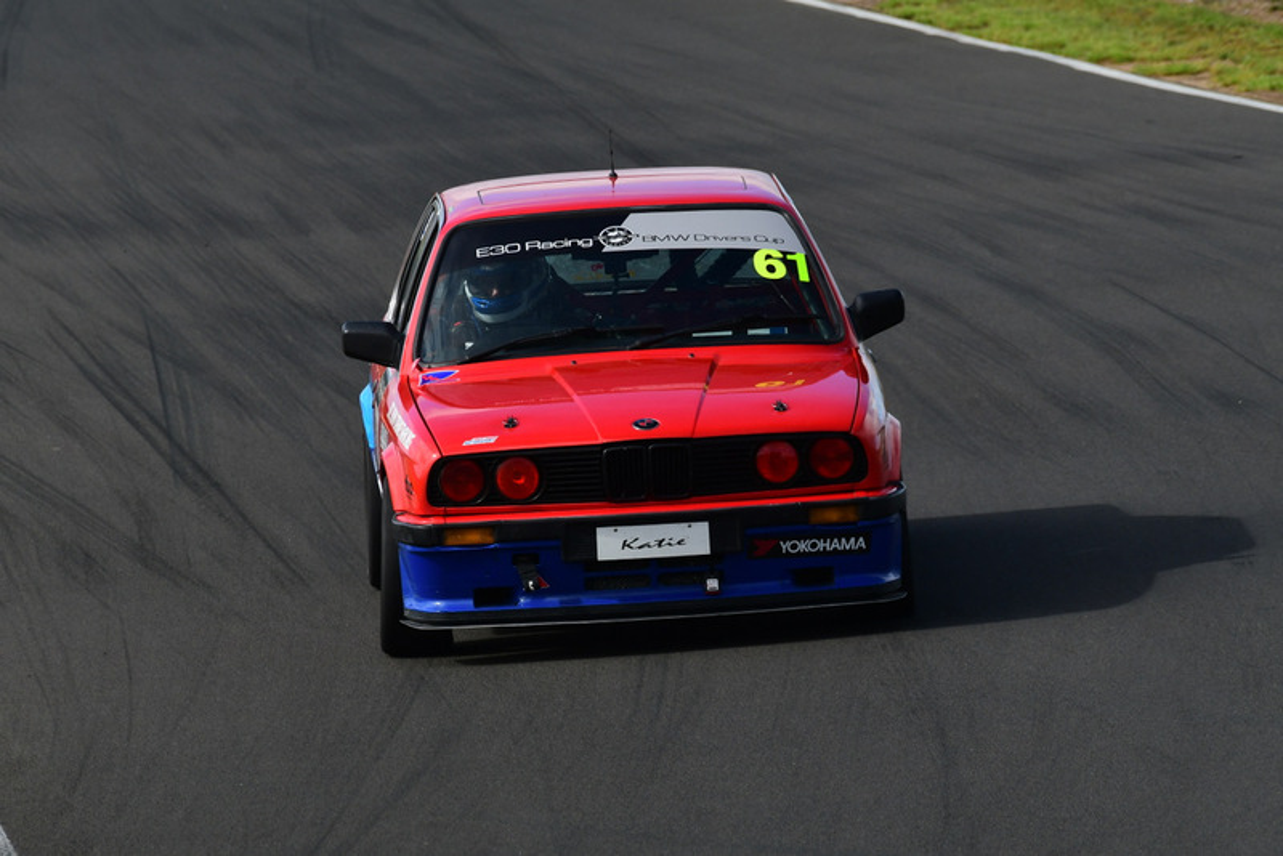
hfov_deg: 3.1
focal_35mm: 660
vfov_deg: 2.1
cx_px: 642
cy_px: 428
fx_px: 23529
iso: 400
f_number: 10
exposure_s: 1/640
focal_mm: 440
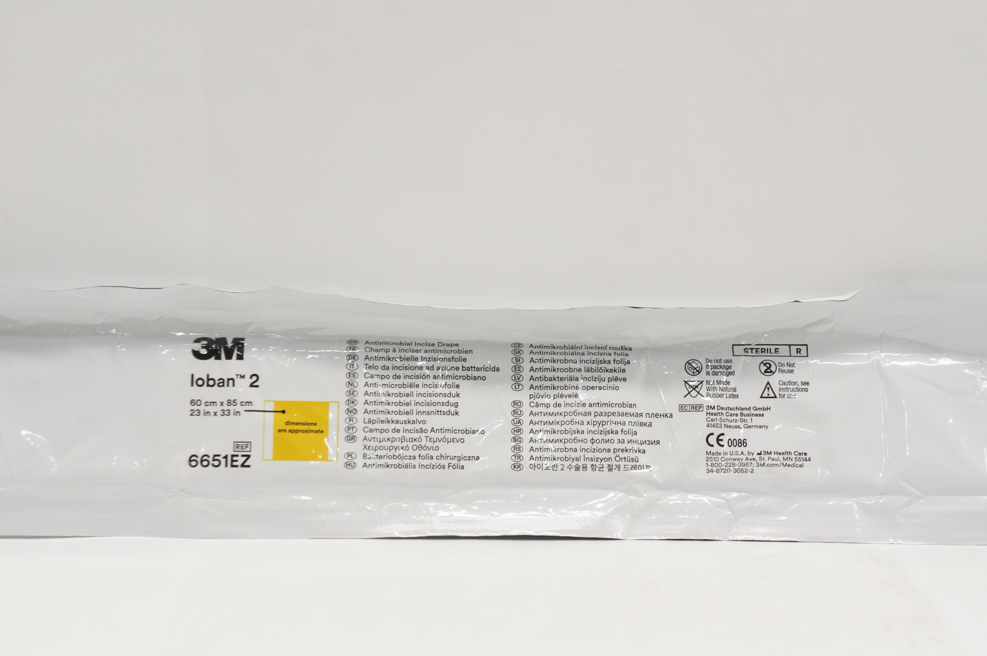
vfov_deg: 16.5
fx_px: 2259
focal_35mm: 82
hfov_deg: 24.6
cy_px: 328
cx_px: 494
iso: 800
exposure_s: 1/160
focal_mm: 55
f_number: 6.3
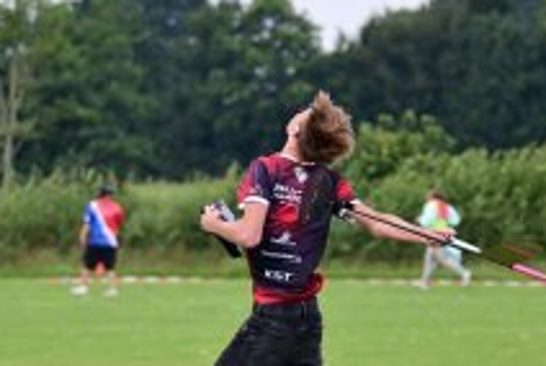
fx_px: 7123
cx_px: 236
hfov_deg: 4.4
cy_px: 178
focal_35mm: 469
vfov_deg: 2.9
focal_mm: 200
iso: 1250
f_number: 6.3
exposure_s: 1/2500
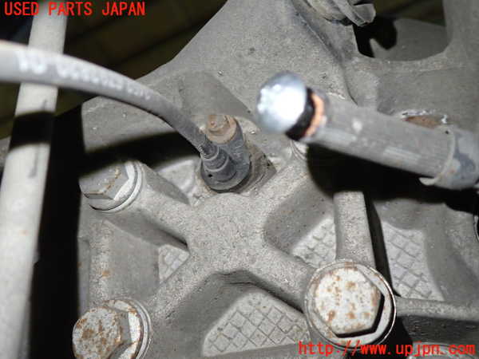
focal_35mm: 30
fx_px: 415
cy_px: 180
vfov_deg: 46.8
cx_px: 240
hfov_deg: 60.0
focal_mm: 5.4
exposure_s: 1/30
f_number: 2.3
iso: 400
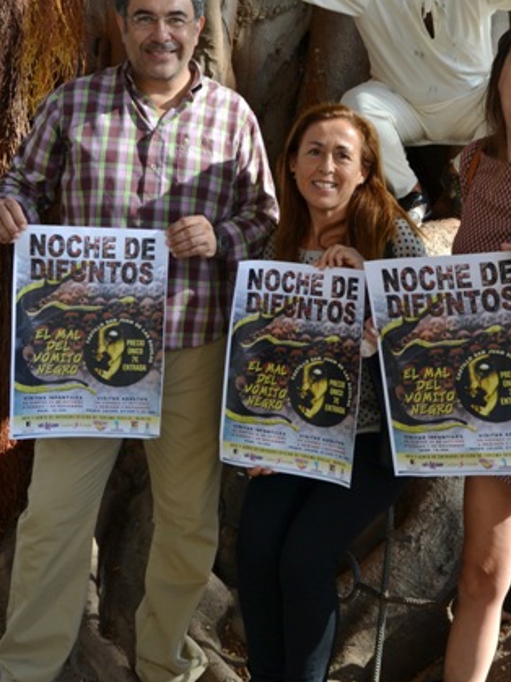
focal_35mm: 51
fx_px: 999
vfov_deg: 37.3
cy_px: 225
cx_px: 330
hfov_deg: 28.5
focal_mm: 23
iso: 140
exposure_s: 1/125
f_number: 5.6
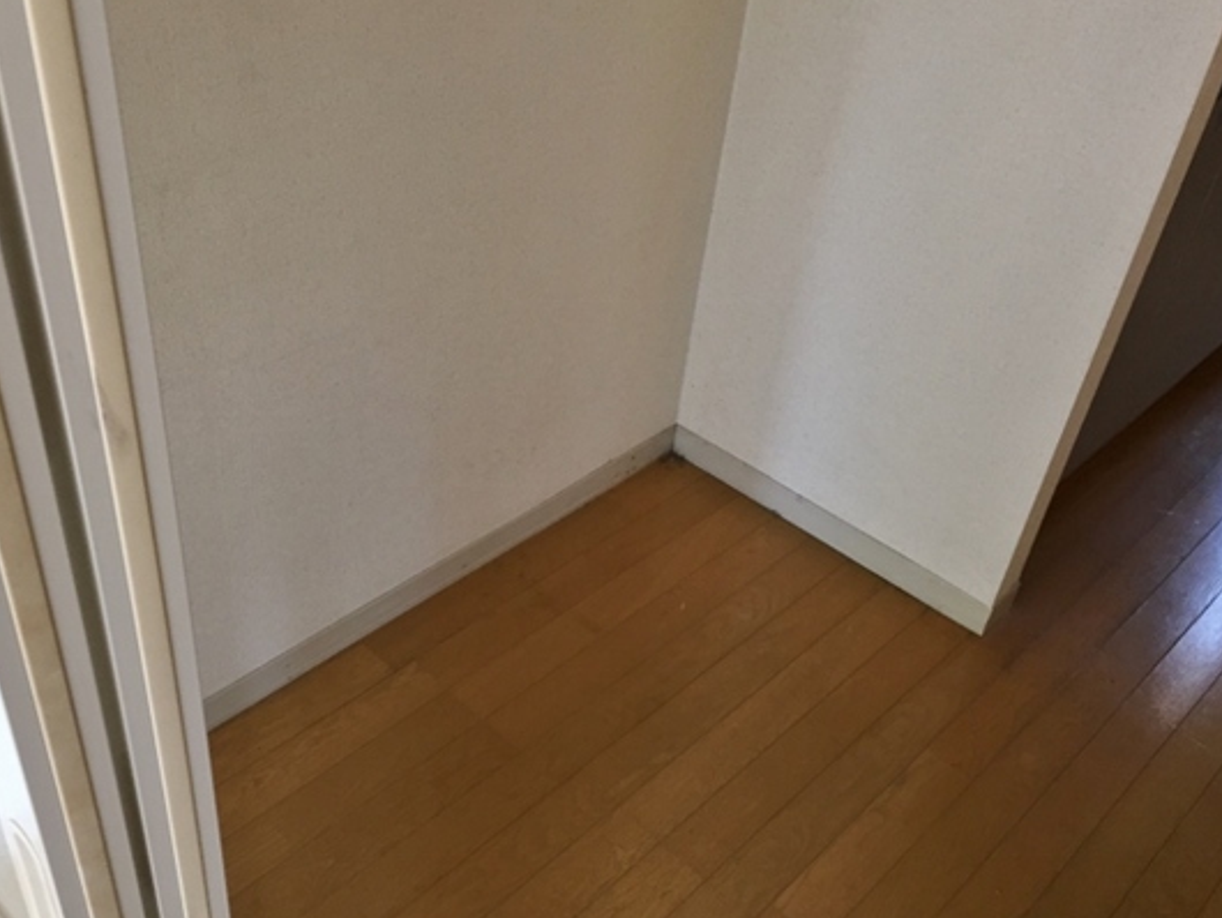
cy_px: 484
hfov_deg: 52.4
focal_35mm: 35
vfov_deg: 40.7
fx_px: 1236
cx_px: 526
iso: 64
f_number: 2.2
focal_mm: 4.15
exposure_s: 1/33
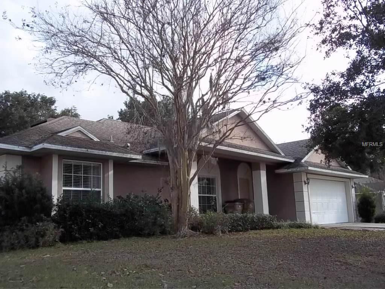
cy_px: 144
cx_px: 192
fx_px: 400
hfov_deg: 51.4
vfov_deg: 39.7
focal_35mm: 36
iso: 80
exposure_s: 1/400
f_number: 3.1
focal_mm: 6.5
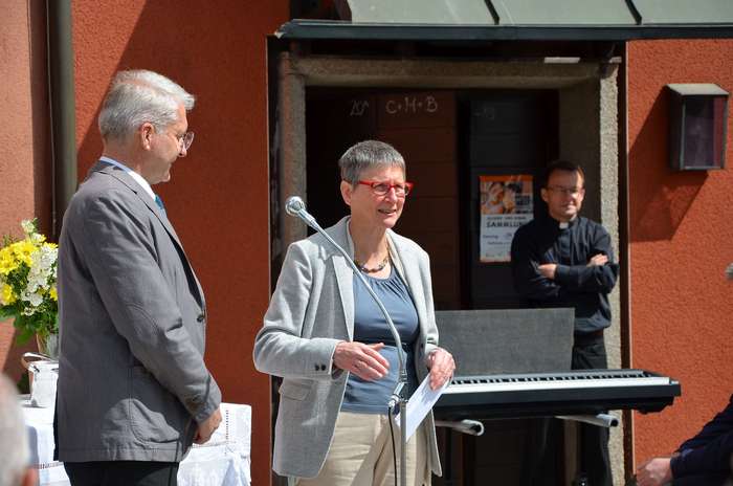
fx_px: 2439
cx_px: 366
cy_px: 243
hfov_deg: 17.1
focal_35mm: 120
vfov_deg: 11.4
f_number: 7.1
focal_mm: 80
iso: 200
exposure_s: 1/800
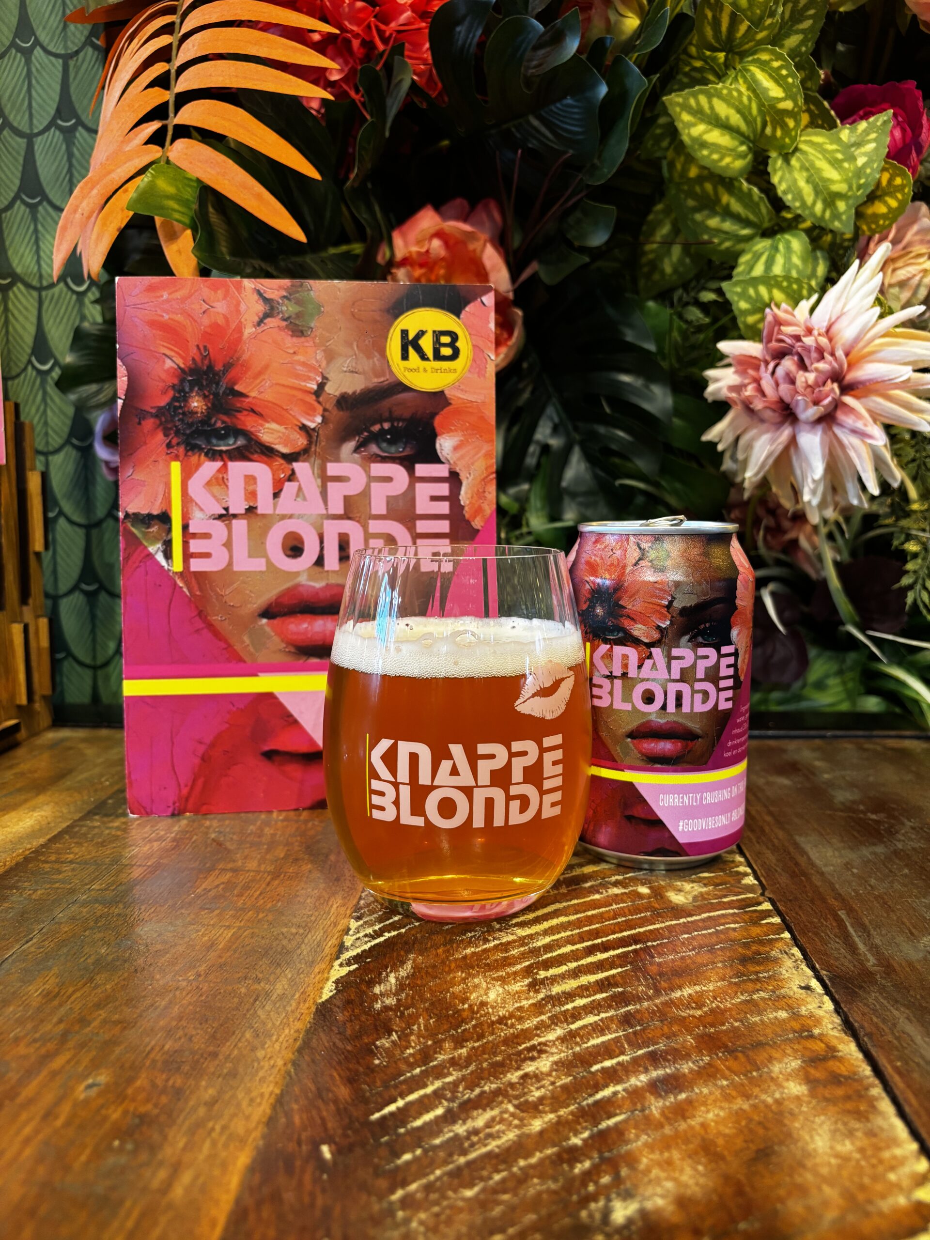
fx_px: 931
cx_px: 465
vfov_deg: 67.3
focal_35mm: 26
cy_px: 620
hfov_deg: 53.1
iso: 250
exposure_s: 1/50
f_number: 1.6
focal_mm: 5.96
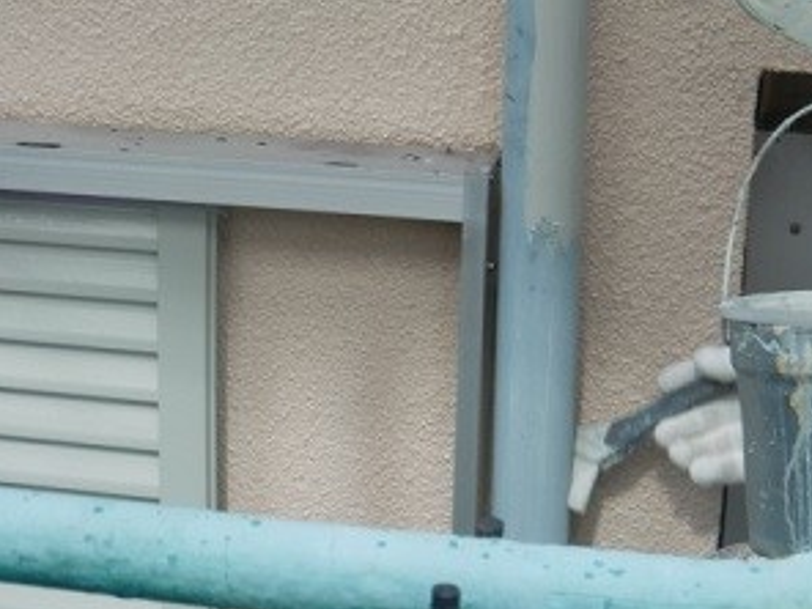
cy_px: 368
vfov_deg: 14.8
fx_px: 2346
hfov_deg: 19.6
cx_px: 521
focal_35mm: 100
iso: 64
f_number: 4.6
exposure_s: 1/125
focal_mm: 11.5
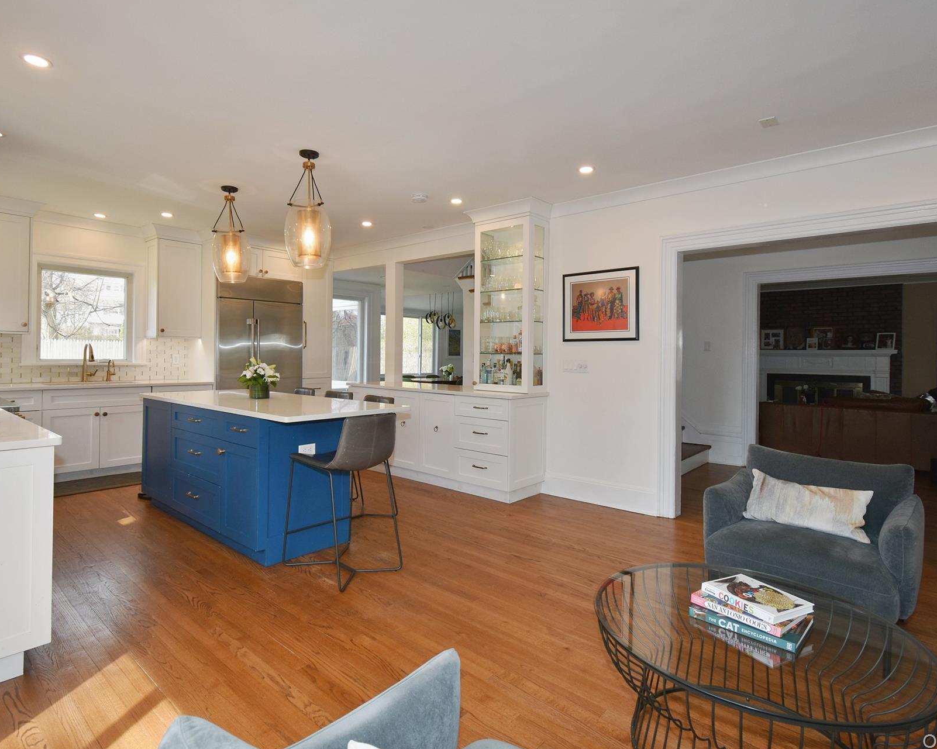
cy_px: 356
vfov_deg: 73.7
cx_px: 443
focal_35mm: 18
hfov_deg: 86.3
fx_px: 499
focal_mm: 10
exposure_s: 1/100
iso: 200
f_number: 5
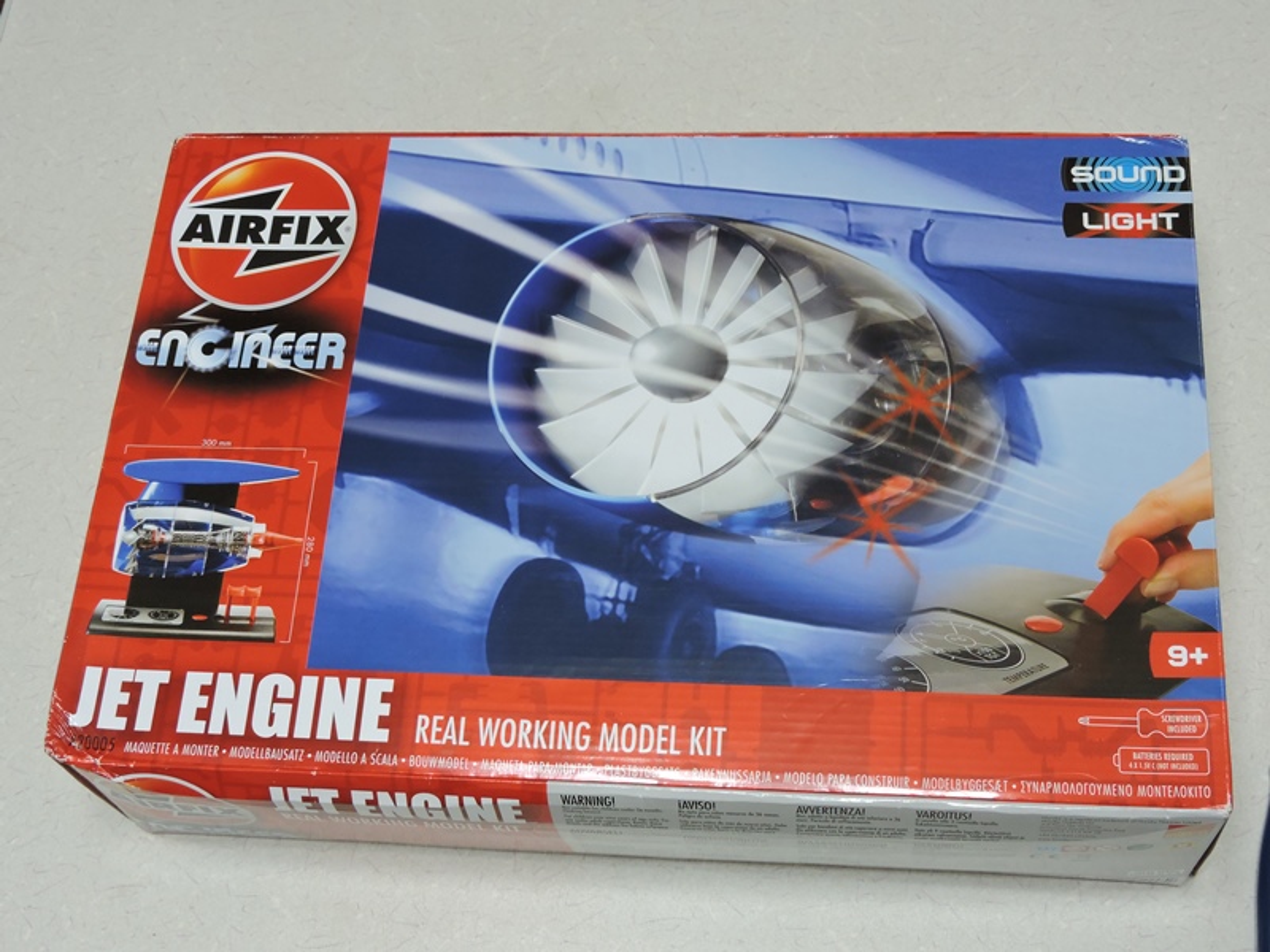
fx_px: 1834
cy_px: 476
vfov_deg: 29.1
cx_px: 635
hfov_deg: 38.2
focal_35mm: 50
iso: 400
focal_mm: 9
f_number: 4
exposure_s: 1/20
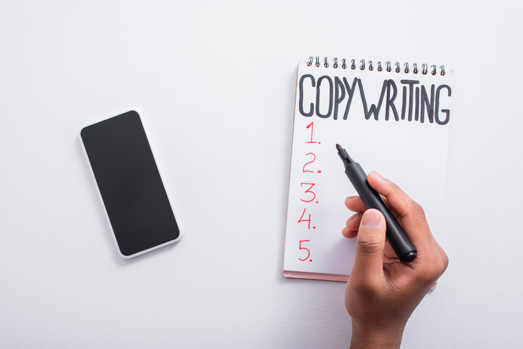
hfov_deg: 54.4
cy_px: 174
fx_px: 509
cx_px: 262
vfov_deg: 37.9
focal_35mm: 35
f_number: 4
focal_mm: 35
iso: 64
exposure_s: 1/200
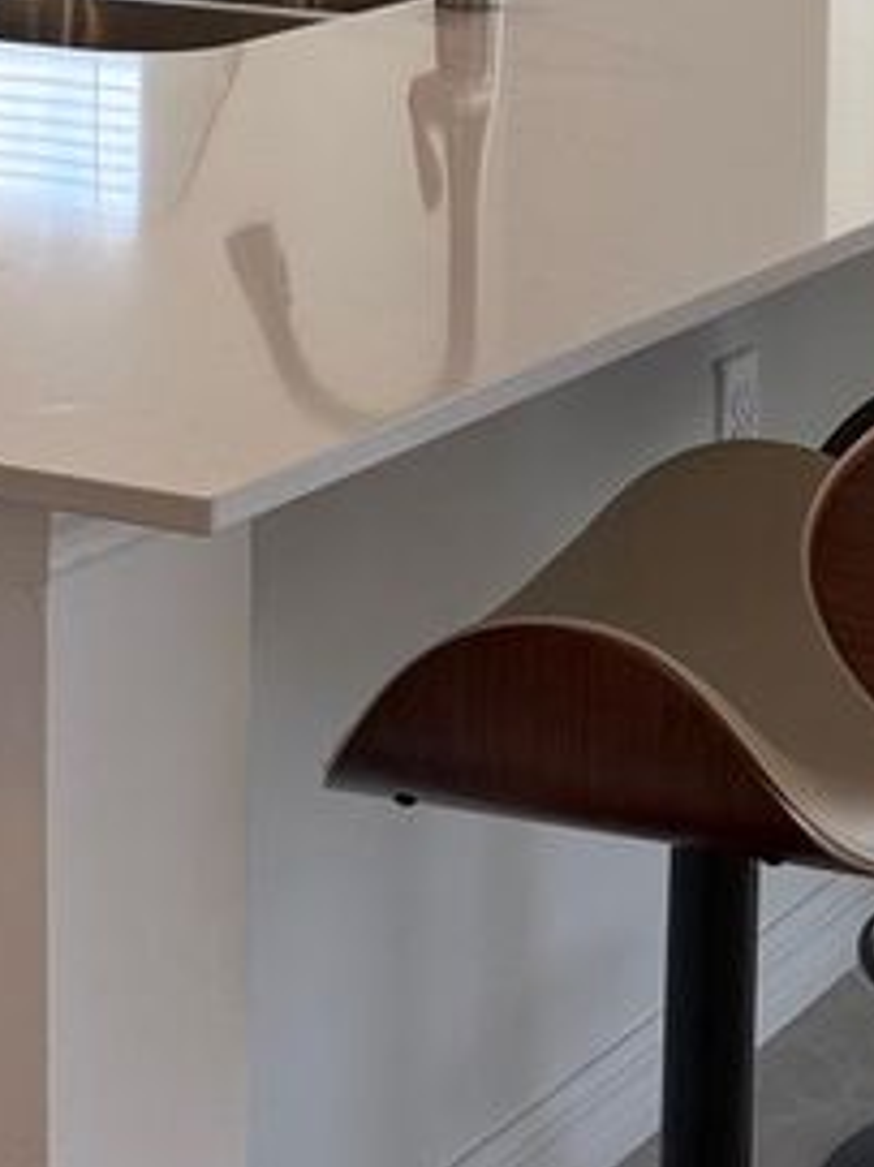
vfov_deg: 16.2
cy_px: -118
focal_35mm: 118
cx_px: 495
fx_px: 3976
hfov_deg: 12.5
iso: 64
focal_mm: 6.76
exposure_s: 1/225
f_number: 1.78
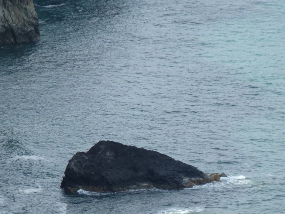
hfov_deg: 4.5
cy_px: 160
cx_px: 102
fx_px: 3606
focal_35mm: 438
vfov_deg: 3.4
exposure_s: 1/320
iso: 80
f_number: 4.5
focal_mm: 47
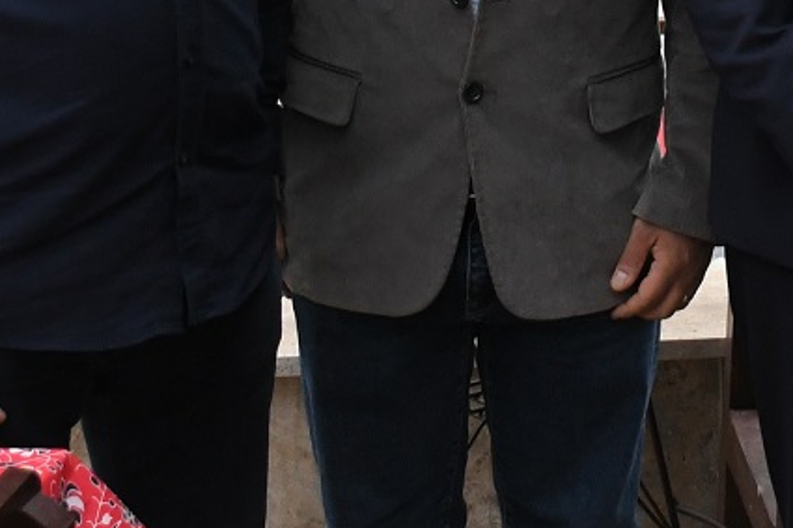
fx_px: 2598
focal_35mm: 118
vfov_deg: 11.2
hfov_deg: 17.1
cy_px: -265
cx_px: 745
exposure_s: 1/8000
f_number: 3.5
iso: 1800
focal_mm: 20
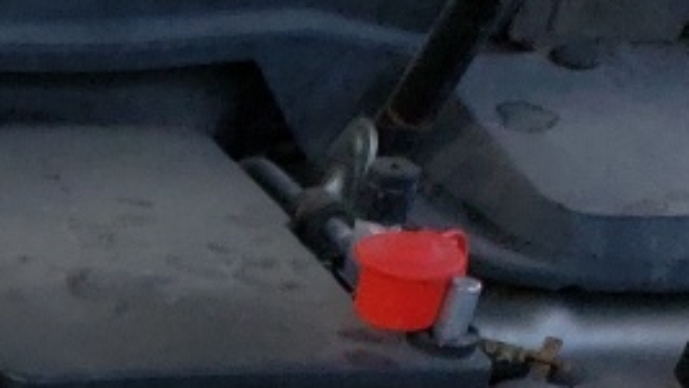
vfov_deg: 6.8
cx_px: -1026
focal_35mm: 169
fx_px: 3089
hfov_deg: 10.7
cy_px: 915
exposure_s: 1/1667
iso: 50
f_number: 1.5
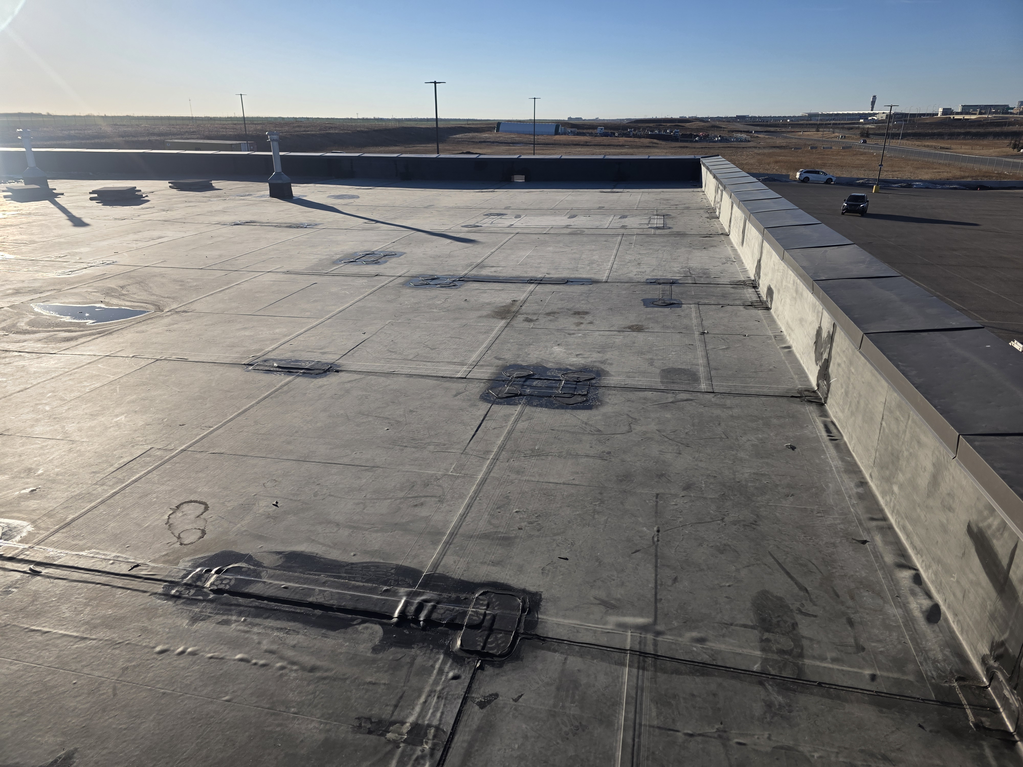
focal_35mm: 23
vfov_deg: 58.9
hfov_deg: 73.9
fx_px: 680
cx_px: 512
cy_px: 384
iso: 80
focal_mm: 6.3
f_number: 1.7
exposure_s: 1/7333
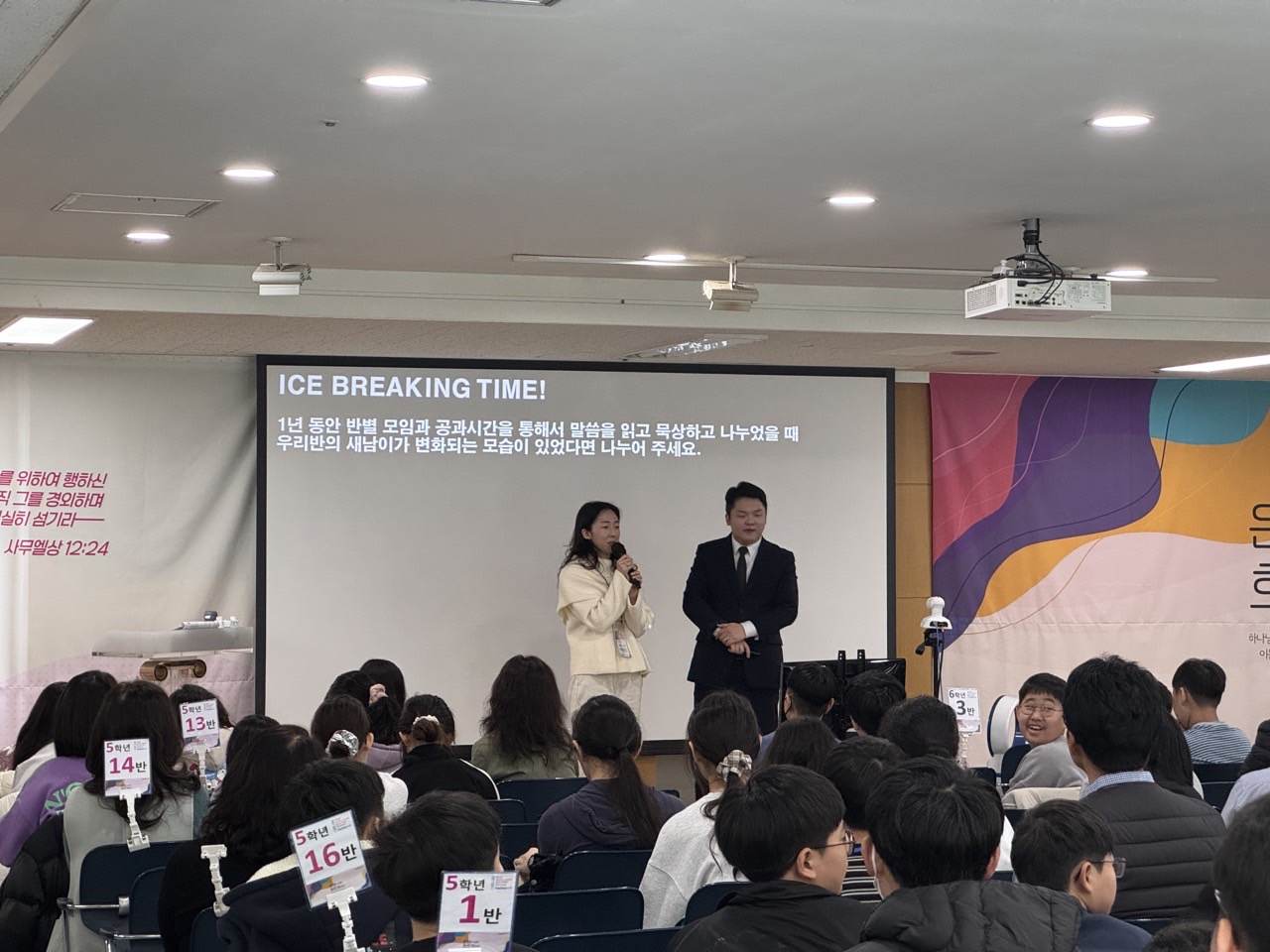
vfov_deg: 19.1
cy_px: 476
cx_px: 635
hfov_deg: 25.3
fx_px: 2825
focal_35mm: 77
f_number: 2.8
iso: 320
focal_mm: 9
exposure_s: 1/120
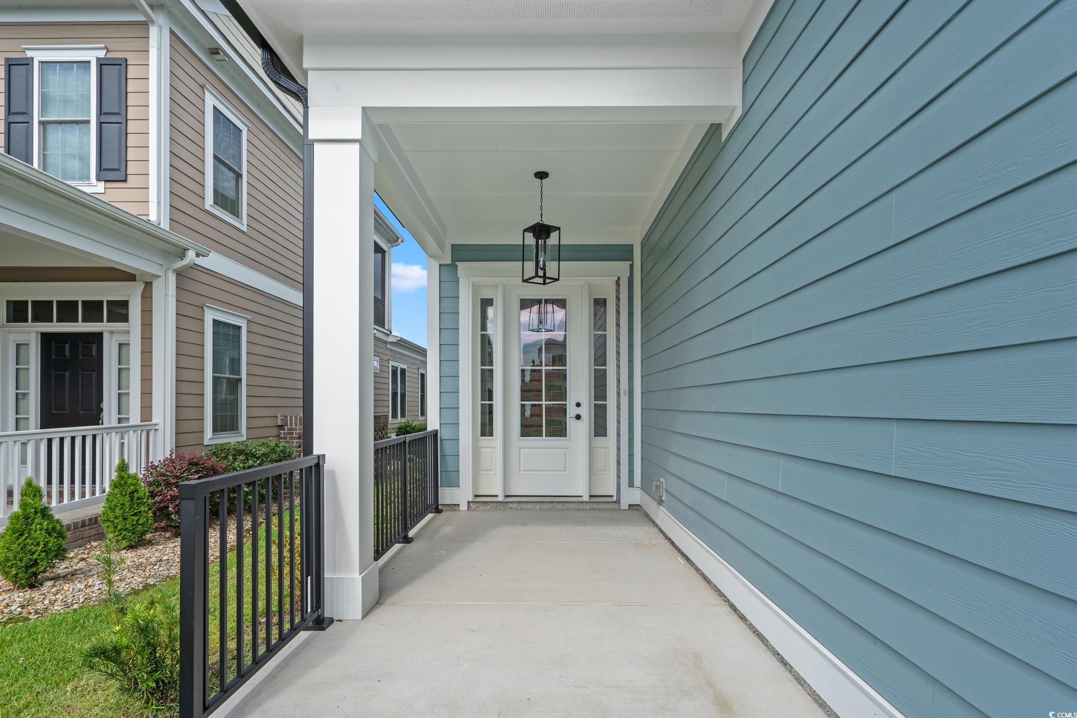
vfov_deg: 70.4
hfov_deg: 93.3
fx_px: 509
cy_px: 359
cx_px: 538
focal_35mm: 17
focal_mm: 17
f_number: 8
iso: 320
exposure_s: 1/250
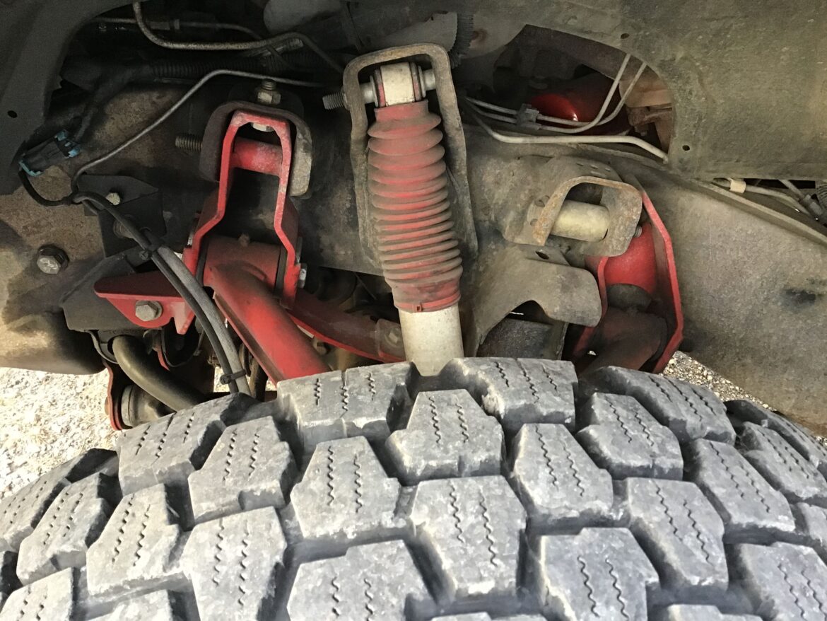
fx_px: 741
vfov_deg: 45.5
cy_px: 310
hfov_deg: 58.3
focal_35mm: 31
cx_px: 414
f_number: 2.4
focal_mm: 3.3
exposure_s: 1/30
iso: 125
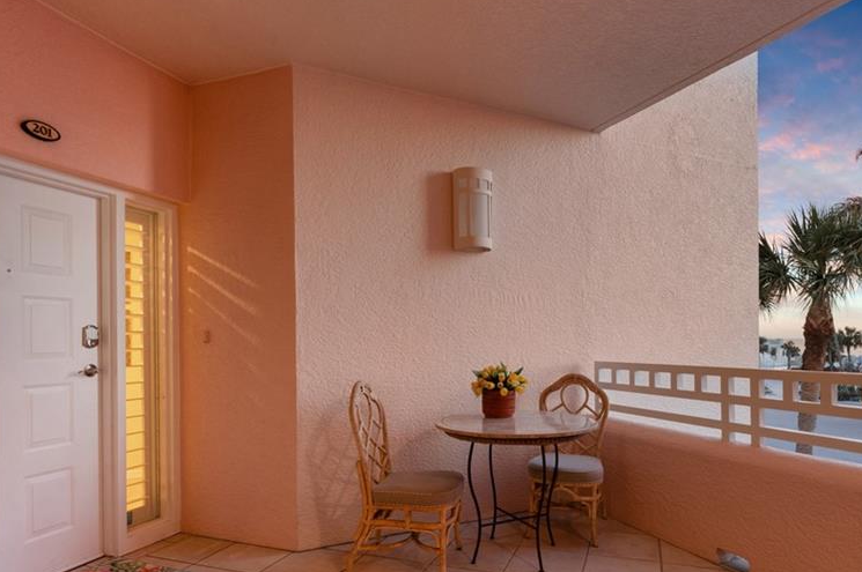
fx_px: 526
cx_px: 487
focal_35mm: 22
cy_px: 340
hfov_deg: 78.3
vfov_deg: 56.7
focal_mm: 16
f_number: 9
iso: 200
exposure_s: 1/1.25
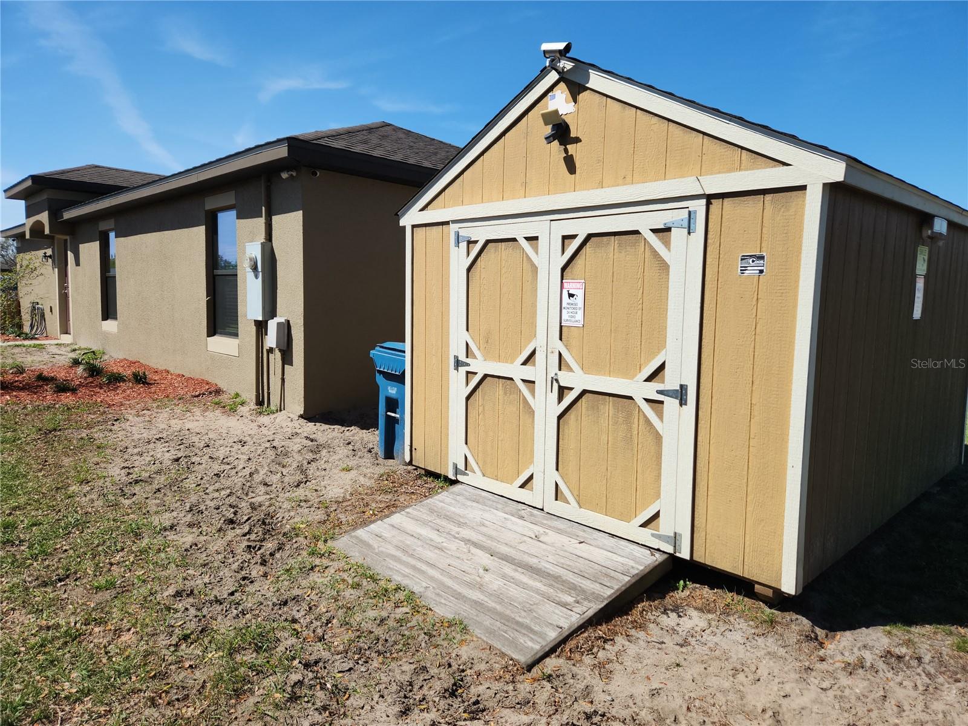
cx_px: 484
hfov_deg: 73.9
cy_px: 363
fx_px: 643
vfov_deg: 58.9
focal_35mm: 23
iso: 20
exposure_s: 1/1869
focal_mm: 5.4
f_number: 1.8
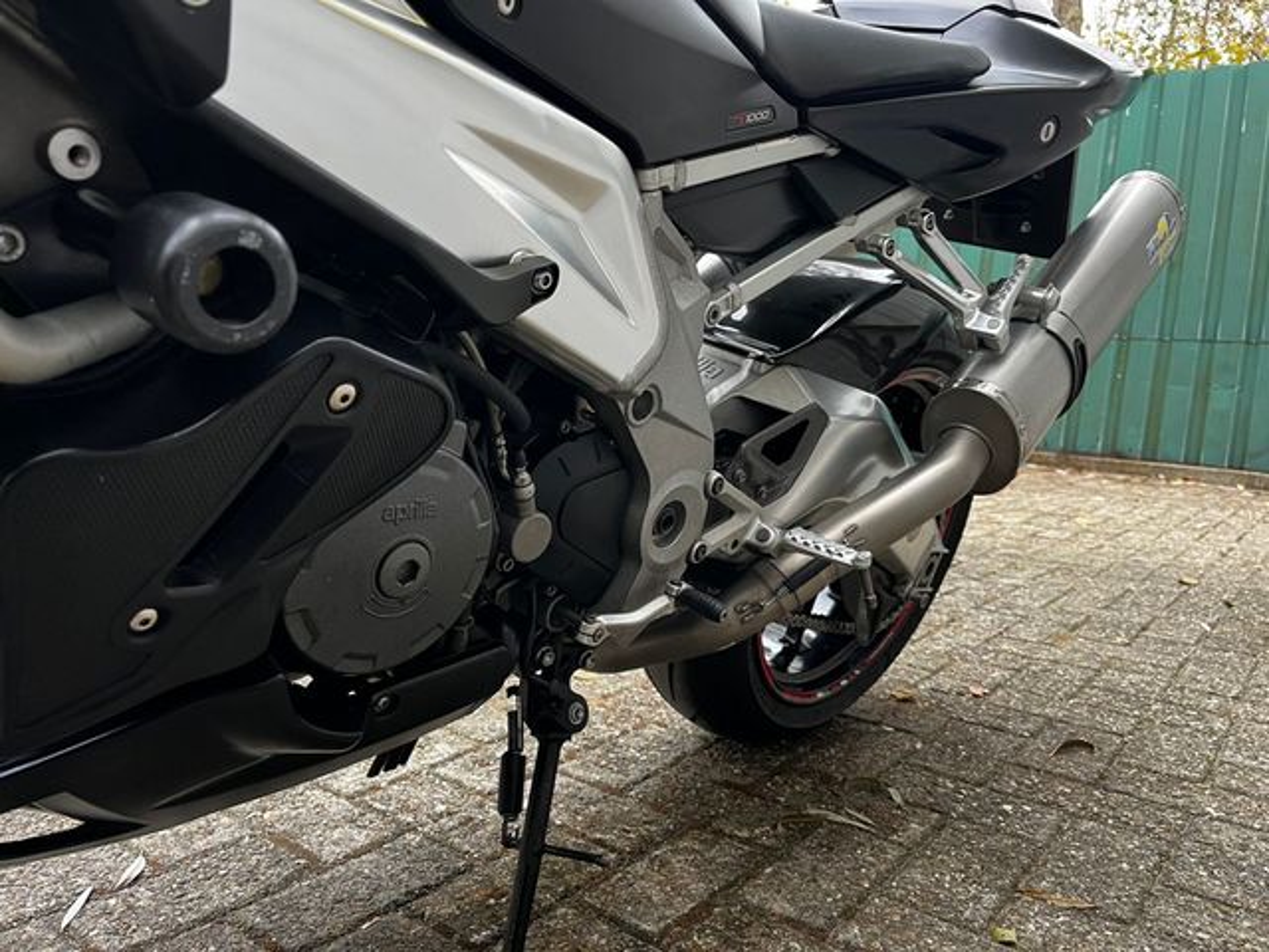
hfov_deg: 67.3
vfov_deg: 53.1
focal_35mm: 26
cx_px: 634
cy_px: 476
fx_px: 953
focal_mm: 5.1
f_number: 1.6
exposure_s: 1/89
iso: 125
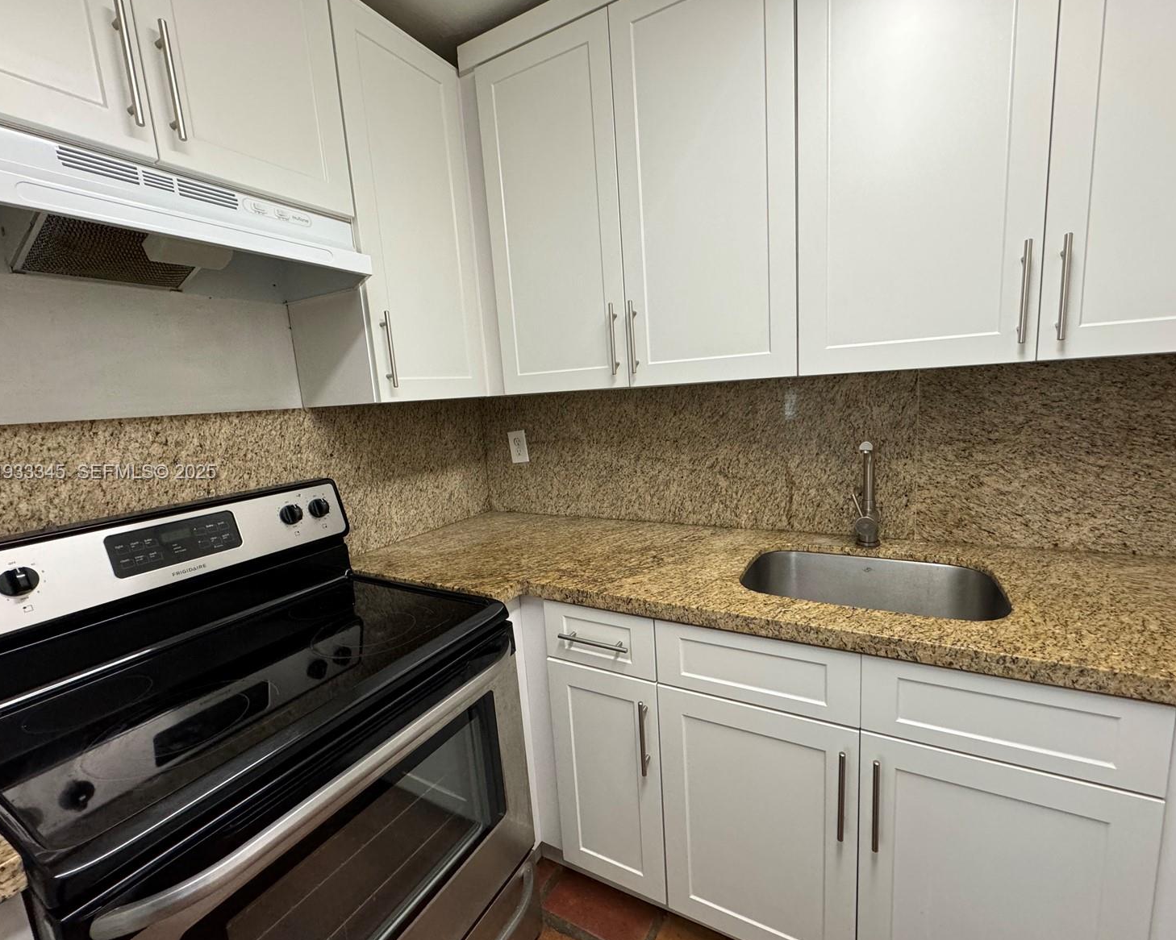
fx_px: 522
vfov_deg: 84.0
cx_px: 611
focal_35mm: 15
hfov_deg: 96.8
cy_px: 473
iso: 250
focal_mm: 2.22
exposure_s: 1/120
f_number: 2.2
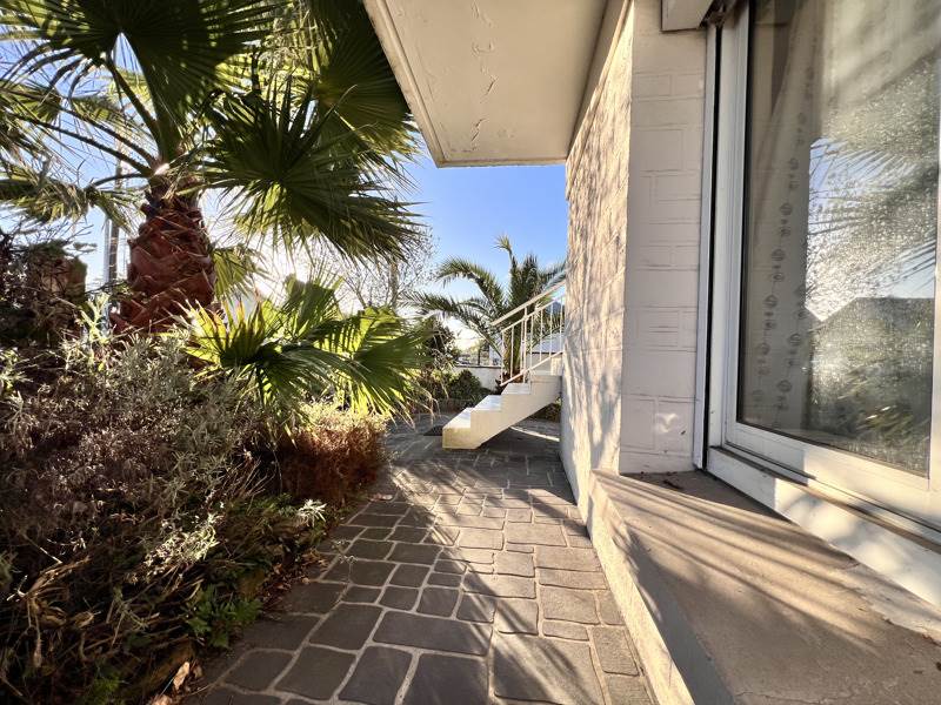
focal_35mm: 13
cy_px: 352
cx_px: 470
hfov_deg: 106.2
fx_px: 353
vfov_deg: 89.9
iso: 32
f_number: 1.8
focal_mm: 1.57
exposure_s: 1/717
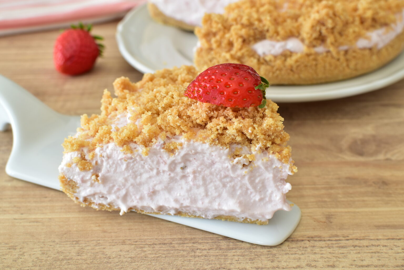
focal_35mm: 52
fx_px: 589
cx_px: 202
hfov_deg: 37.9
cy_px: 135
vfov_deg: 25.8
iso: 400
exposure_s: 1/15
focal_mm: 35
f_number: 6.3
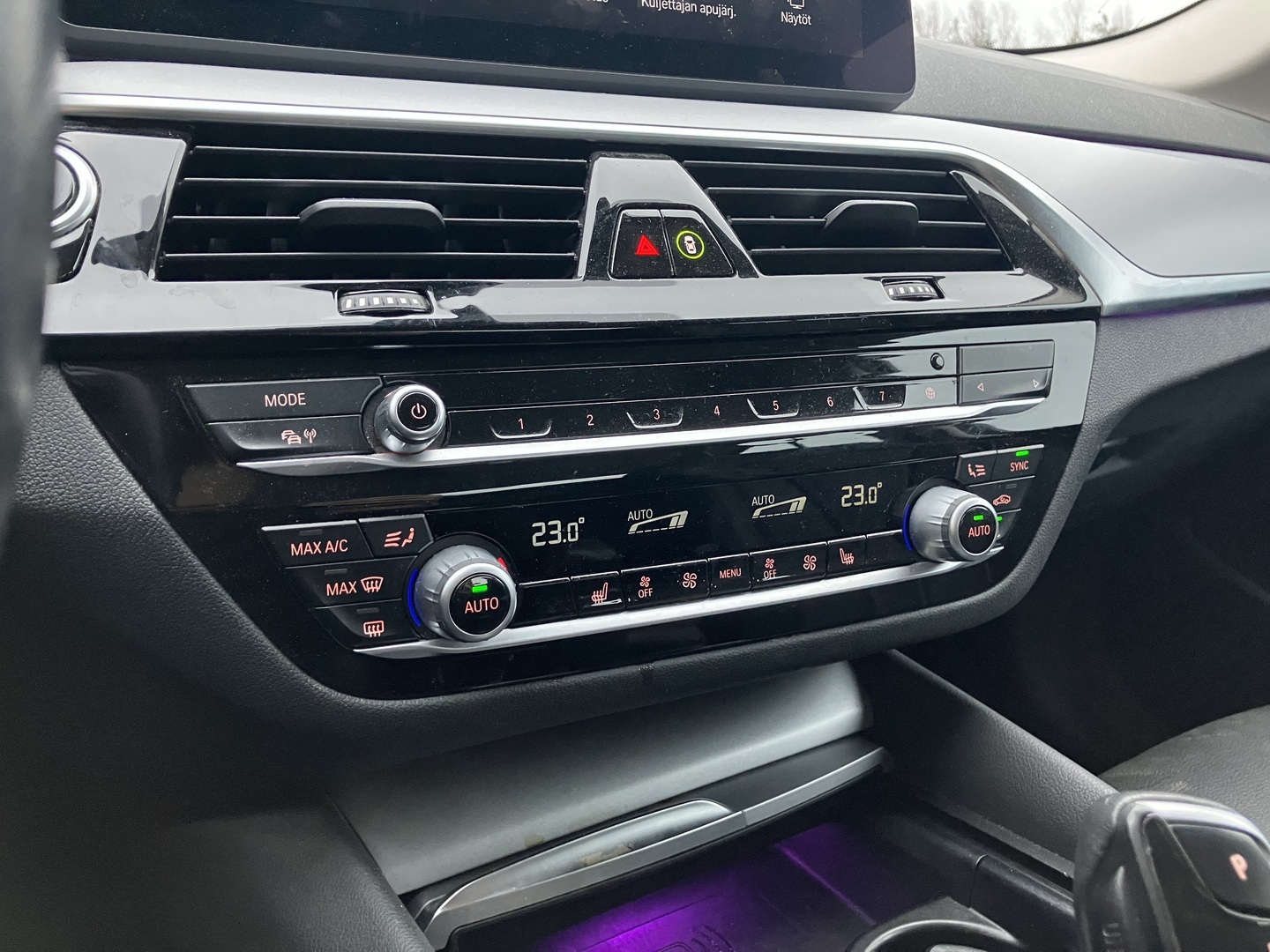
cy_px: 476
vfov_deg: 49.7
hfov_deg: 63.4
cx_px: 635
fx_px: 1027
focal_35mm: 28
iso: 320
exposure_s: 1/59
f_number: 1.8
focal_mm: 3.99
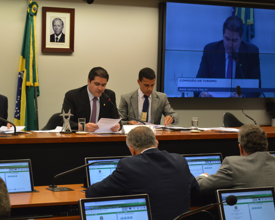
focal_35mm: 99
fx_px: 802
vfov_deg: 15.6
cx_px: 107
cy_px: 116
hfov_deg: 19.4
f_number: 5.6
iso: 800
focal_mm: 55
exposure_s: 1/100
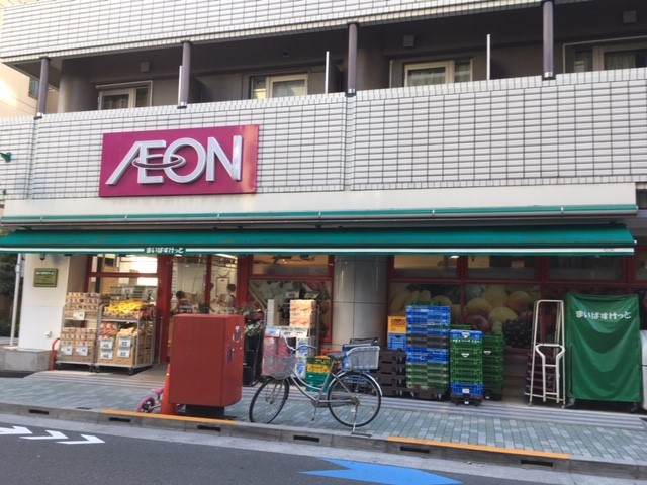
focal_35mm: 29
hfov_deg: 61.7
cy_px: 242
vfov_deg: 48.2
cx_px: 324
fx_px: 542
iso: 25
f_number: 2.2
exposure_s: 1/60
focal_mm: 4.15
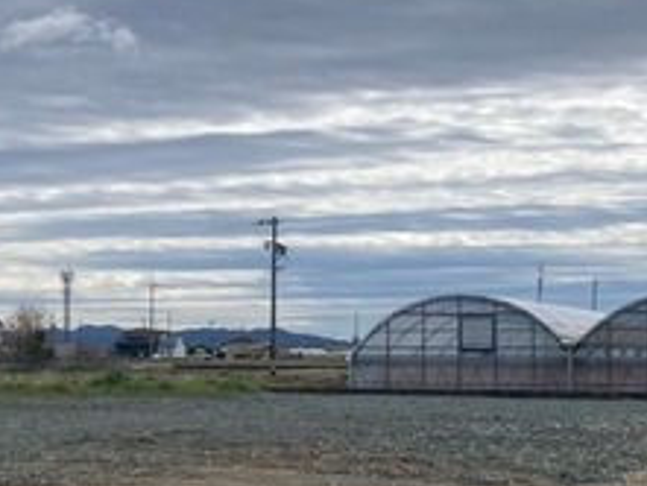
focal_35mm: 81
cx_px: 345
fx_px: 1515
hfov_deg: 24.1
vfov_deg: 18.2
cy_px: 334
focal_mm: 3.99
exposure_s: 1/4000
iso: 25
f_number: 1.8
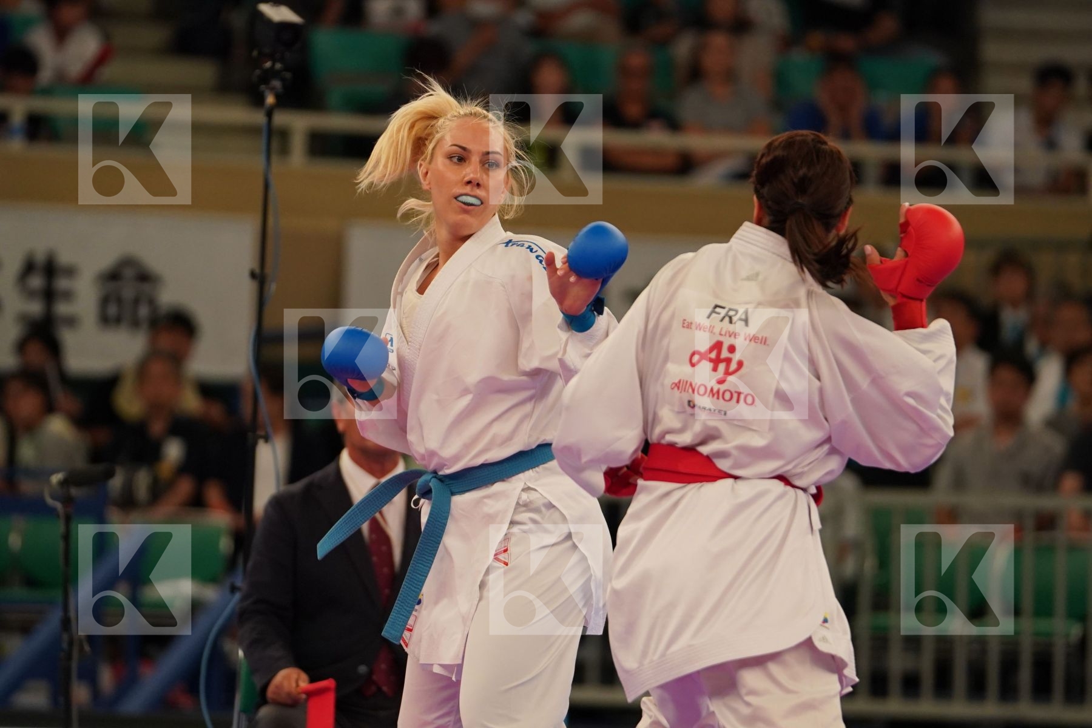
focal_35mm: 297
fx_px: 9008
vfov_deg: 4.6
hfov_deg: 6.9
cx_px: 546
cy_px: 364
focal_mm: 198
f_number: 2.8
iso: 1600
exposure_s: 1/1000
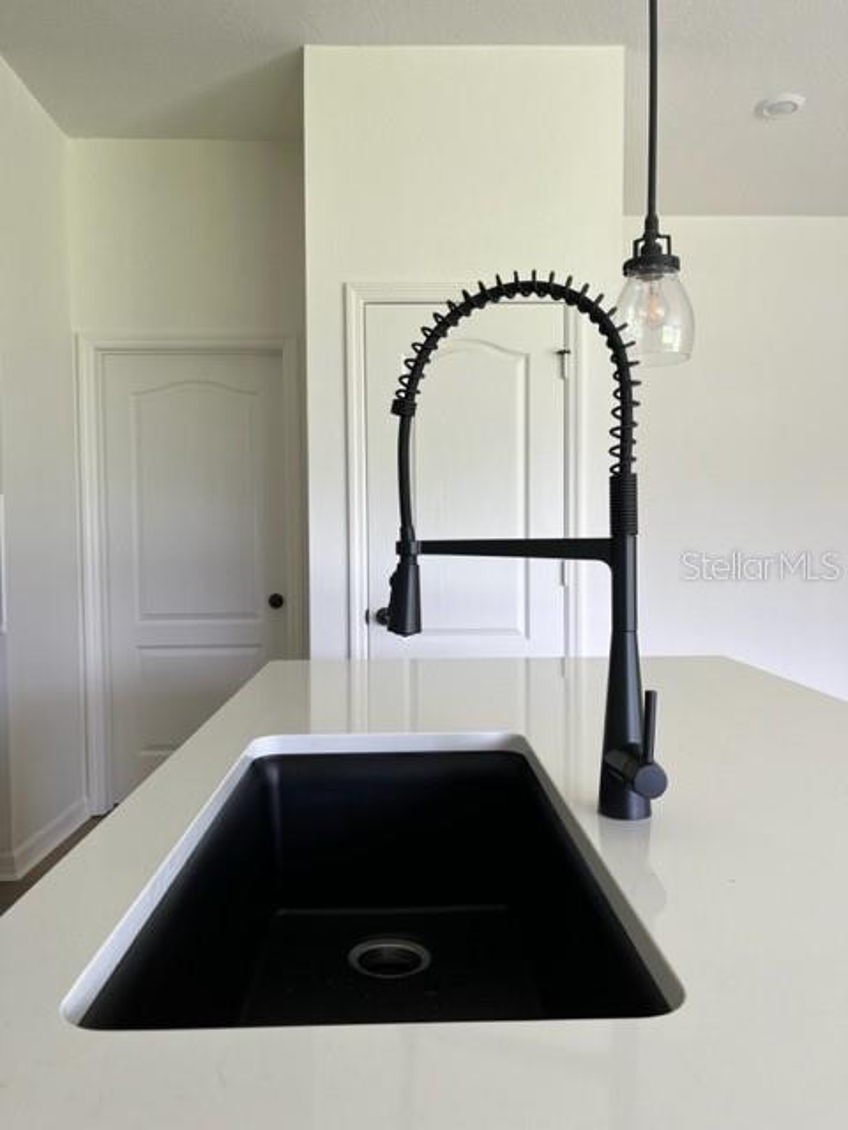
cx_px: 424
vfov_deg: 67.3
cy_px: 565
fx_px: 849
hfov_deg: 53.1
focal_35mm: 26
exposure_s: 1/122
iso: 64
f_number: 1.6
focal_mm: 5.1
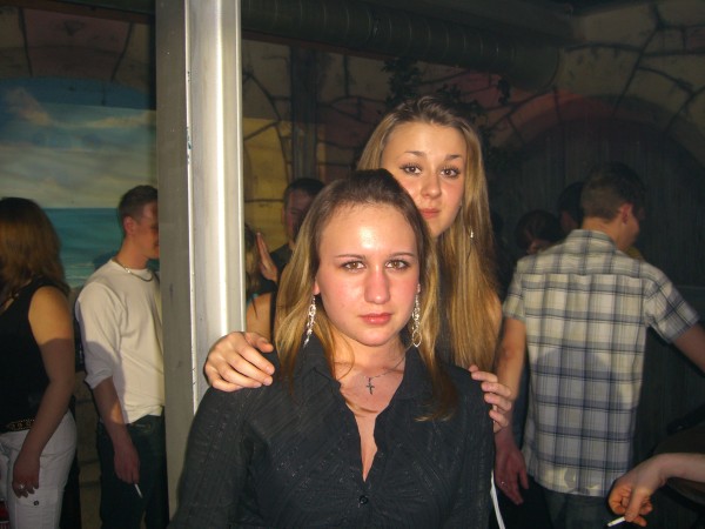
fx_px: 774
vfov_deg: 37.7
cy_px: 264
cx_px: 352
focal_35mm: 38
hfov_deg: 49.0
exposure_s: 1/60
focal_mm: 7.9
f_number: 2.8
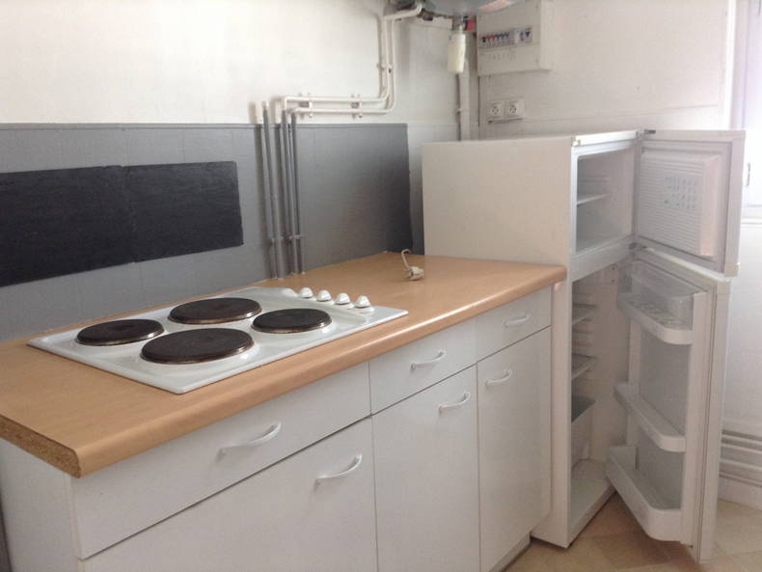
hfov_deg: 55.3
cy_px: 286
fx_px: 727
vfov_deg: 43.0
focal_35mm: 33
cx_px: 381
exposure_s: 1/24
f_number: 2.4
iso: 80
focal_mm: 3.3
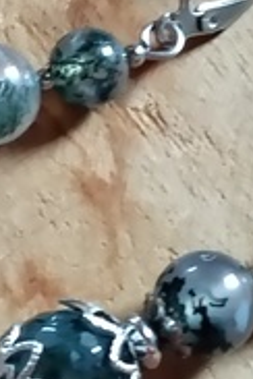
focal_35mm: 227
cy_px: 257
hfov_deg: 6.0
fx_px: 2393
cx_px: -41
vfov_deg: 9.1
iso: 452
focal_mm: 4.15
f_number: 1.8
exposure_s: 1/33.3
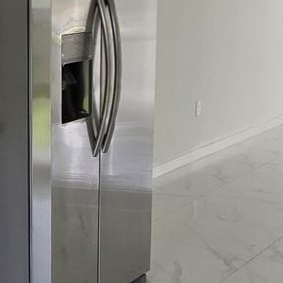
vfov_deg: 27.3
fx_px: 583
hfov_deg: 19.1
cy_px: 138
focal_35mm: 63
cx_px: -253
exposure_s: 1/60
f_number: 2.2
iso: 64
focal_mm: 2.2
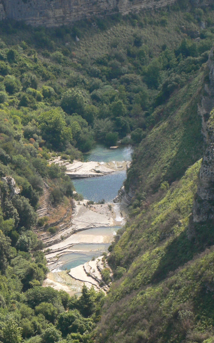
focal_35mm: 184
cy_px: 208
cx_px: 92
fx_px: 1717
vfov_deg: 11.4
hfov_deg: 7.1
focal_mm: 25.2
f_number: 4.9
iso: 80
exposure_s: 1/200
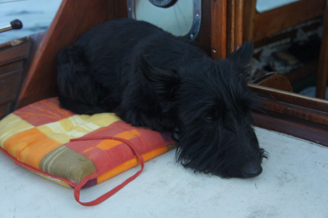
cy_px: 109
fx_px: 355
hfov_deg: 49.6
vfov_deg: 34.2
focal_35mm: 39
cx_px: 164
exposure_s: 1/30
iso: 1600
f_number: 4
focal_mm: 26
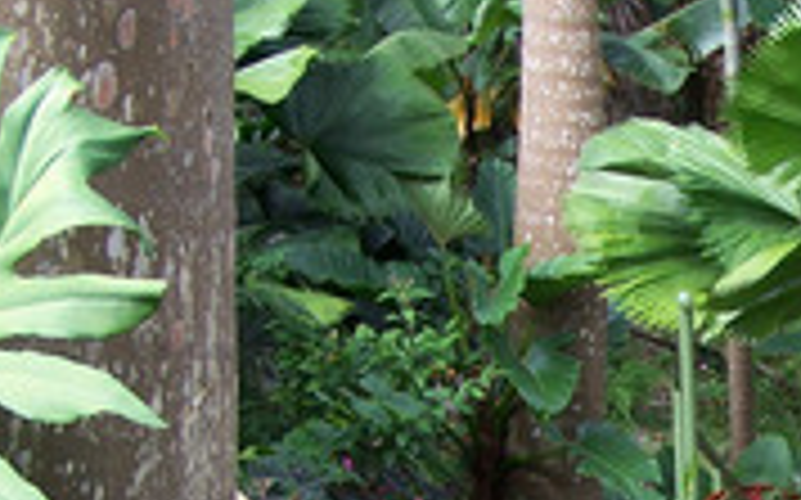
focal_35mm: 128
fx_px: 2792
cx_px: 940
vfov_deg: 9.9
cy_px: 745
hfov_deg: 15.8
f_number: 2.9
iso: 80
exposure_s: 1/100
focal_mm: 7.1
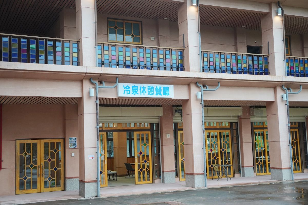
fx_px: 419
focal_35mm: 49
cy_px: 102
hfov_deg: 40.3
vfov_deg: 27.5
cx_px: 154
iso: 1600
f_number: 3.2
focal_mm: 49
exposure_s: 1/160
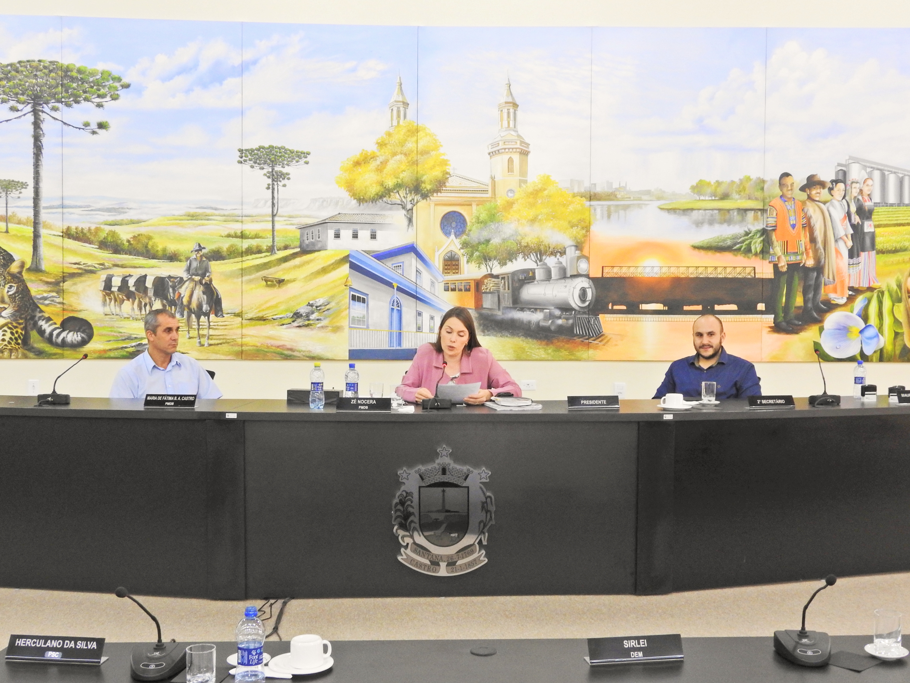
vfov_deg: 36.0
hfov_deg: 46.8
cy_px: 342
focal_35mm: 40
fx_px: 1052
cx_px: 455
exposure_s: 1/8
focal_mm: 7.2
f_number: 4.8
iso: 450
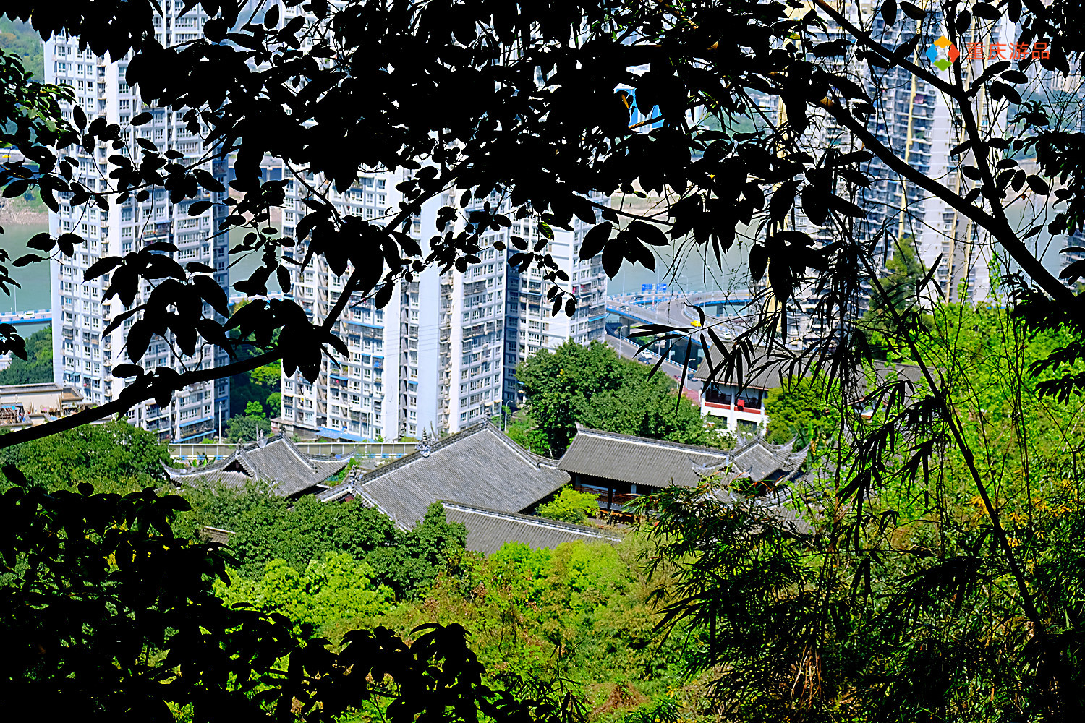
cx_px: 542
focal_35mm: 54
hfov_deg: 36.9
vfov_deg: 25.1
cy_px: 362
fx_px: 1627
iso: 200
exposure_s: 1/420
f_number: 5.6
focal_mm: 35.8
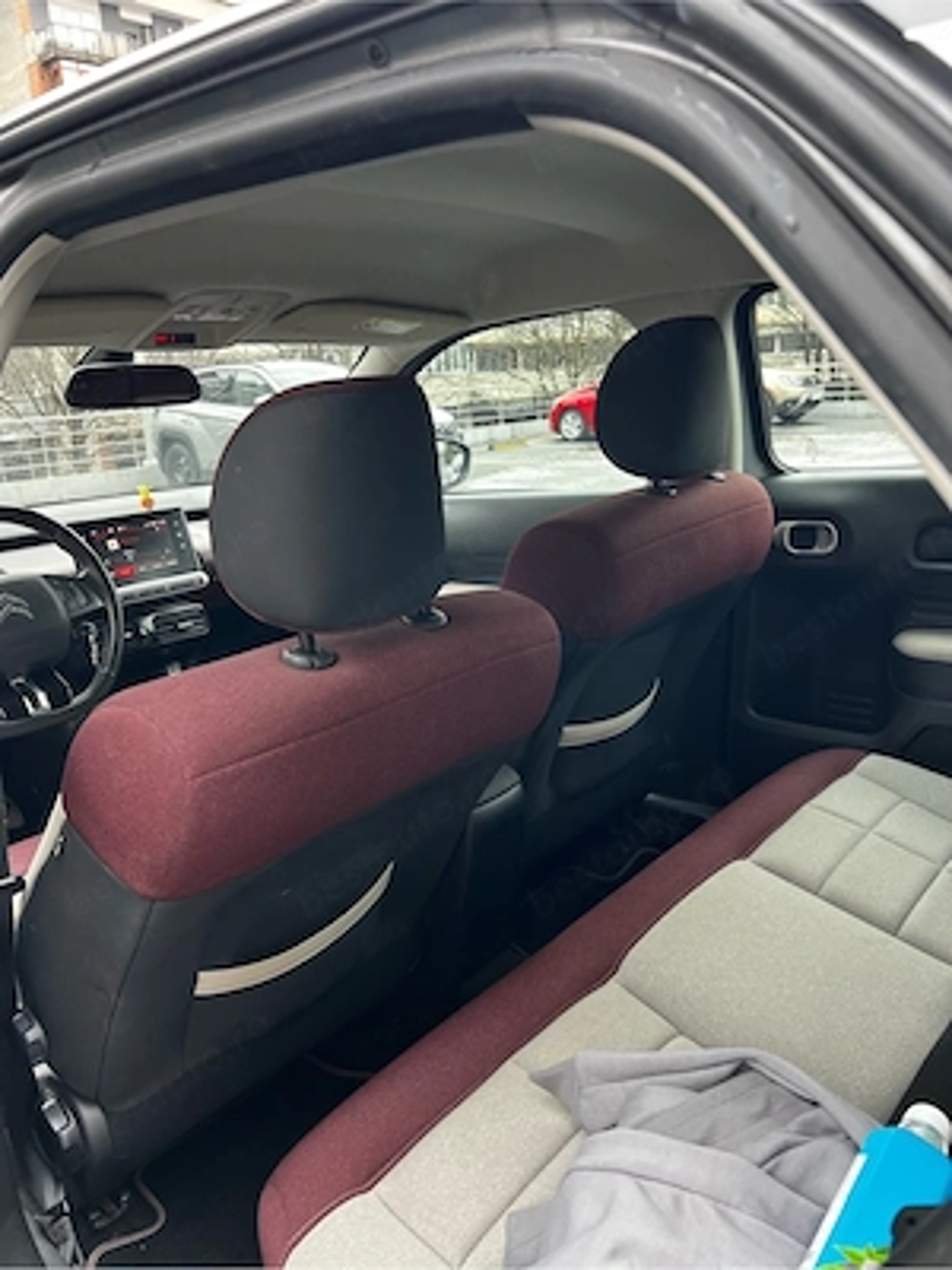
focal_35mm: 26
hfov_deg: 53.1
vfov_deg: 67.3
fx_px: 953
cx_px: 476
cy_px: 635
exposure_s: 1/121
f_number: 1.5
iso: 100
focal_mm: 5.7
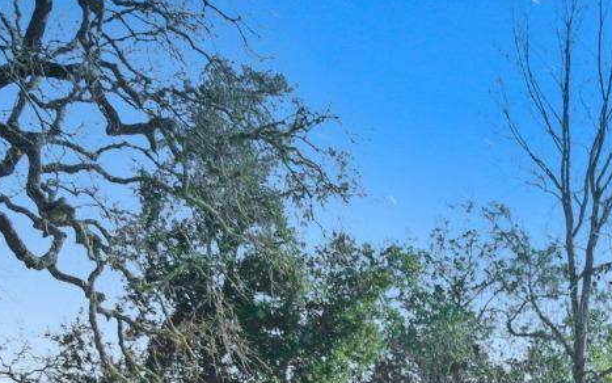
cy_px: 638
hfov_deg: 20.5
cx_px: 612
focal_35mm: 98
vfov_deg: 12.4
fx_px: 1635
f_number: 8
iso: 100
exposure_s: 1/250
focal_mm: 20
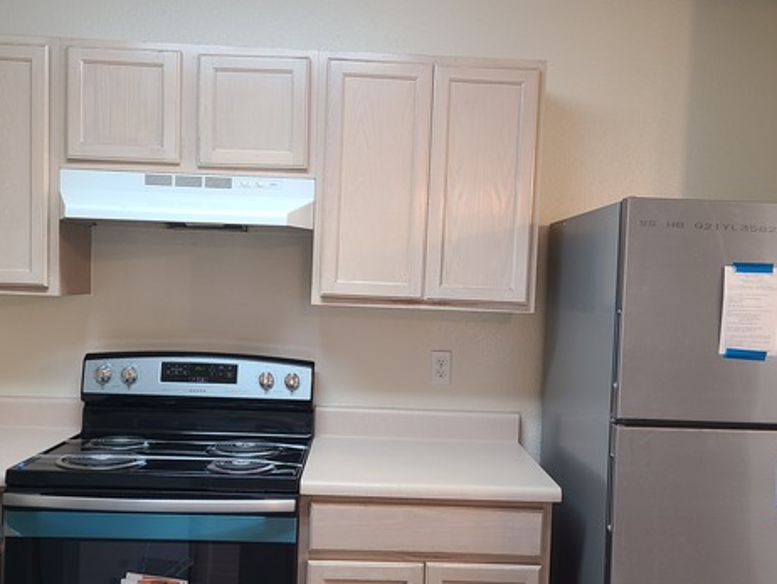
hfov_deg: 51.3
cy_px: 315
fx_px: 808
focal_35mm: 36
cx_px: 409
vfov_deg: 39.7
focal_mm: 5.4
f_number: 1.8
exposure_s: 1/60
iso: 100
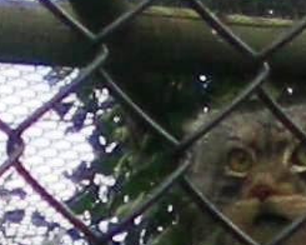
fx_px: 878
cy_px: 282
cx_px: 292
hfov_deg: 19.3
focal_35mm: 97
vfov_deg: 15.4
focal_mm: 6.3
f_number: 3.1
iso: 50
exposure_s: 1/273
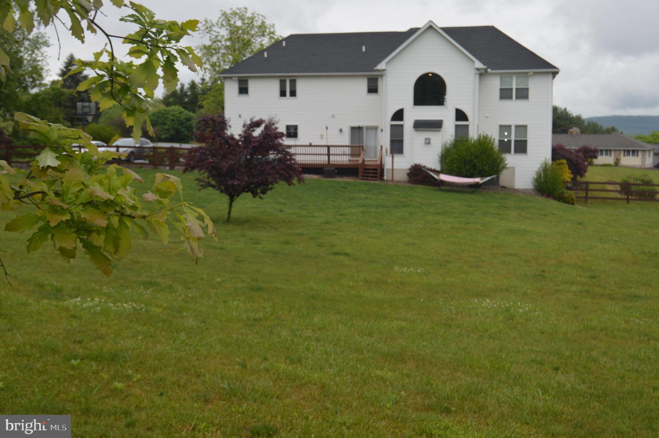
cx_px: 330
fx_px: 713
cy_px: 219
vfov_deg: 34.1
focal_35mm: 39
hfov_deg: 49.6
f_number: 5.6
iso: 100
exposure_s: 1/160
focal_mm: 26
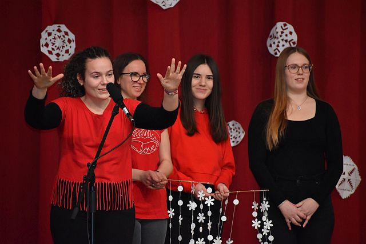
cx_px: 183
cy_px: 122
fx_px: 2898
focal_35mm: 285
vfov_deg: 4.8
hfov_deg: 7.2
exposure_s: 1/125
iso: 1100
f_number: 5.3
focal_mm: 190
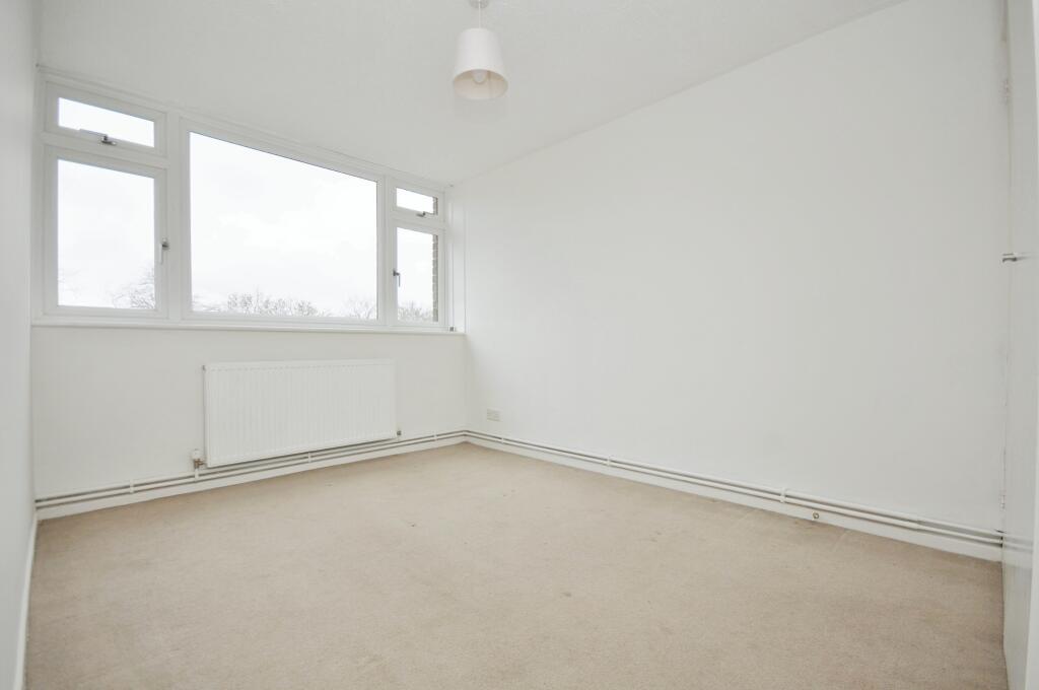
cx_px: 520
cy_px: 345
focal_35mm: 15
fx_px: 432
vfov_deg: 77.2
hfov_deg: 100.5
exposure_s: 1/125
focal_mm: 10
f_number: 5.6
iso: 200
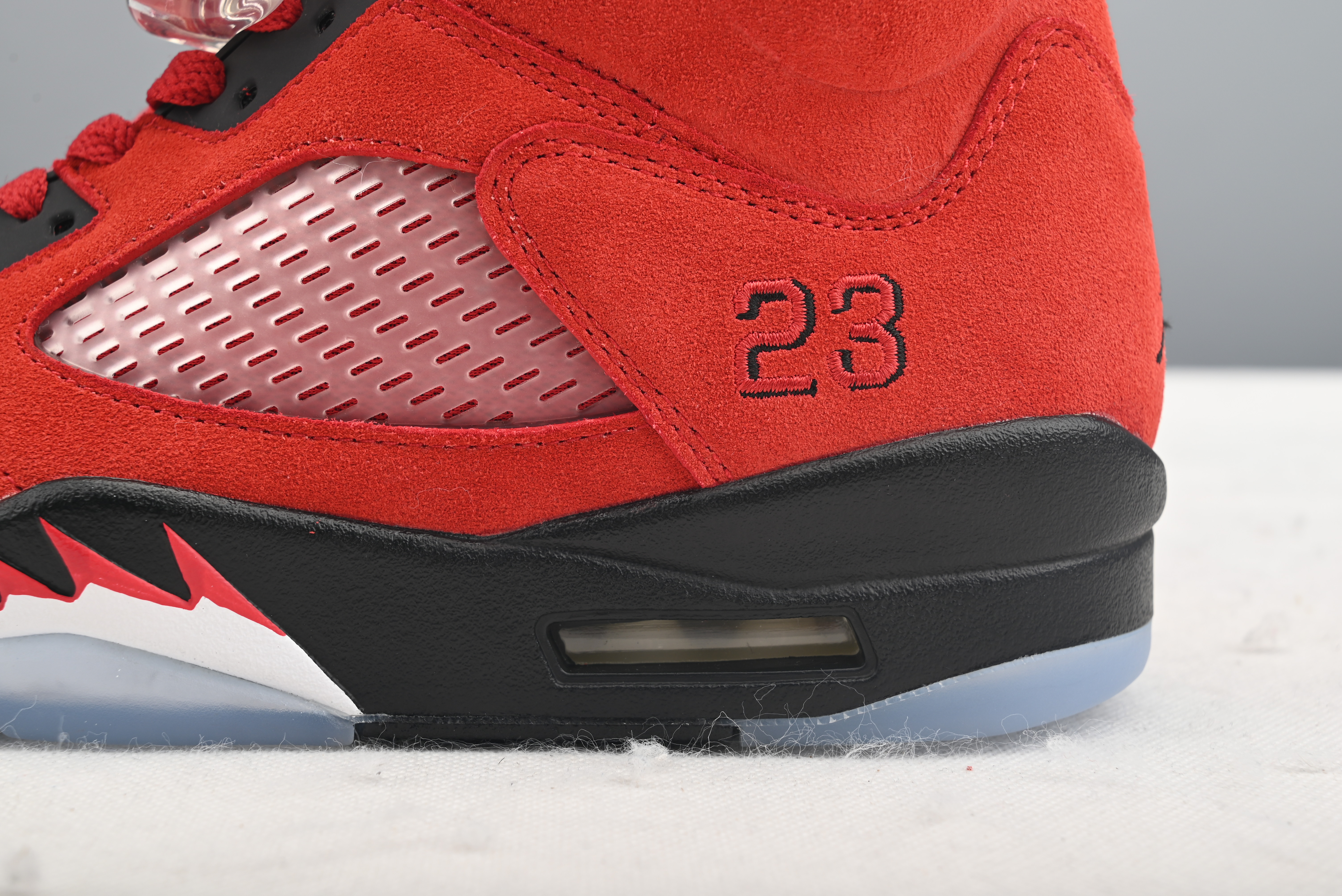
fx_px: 1865
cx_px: 671
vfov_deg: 27.0
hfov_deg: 39.6
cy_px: 448
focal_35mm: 50
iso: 100
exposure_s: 1/200
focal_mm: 50
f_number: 10
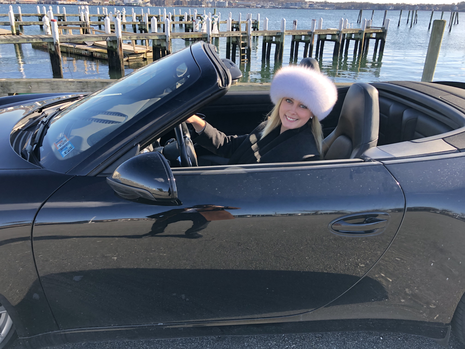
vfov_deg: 49.7
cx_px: 232
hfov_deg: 63.4
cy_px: 174
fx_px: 376
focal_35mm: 28
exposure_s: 1/281
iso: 20
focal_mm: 4
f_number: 1.8
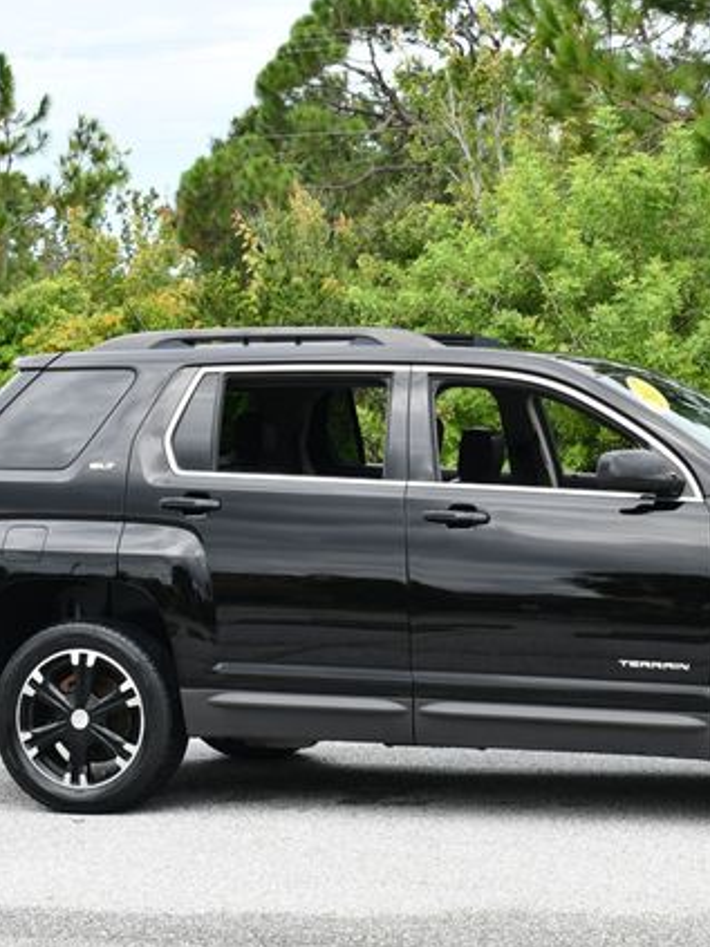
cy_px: 472
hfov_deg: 14.4
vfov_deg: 19.3
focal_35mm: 102
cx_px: 535
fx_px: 2791
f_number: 8
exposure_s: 1/250
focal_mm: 35
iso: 200
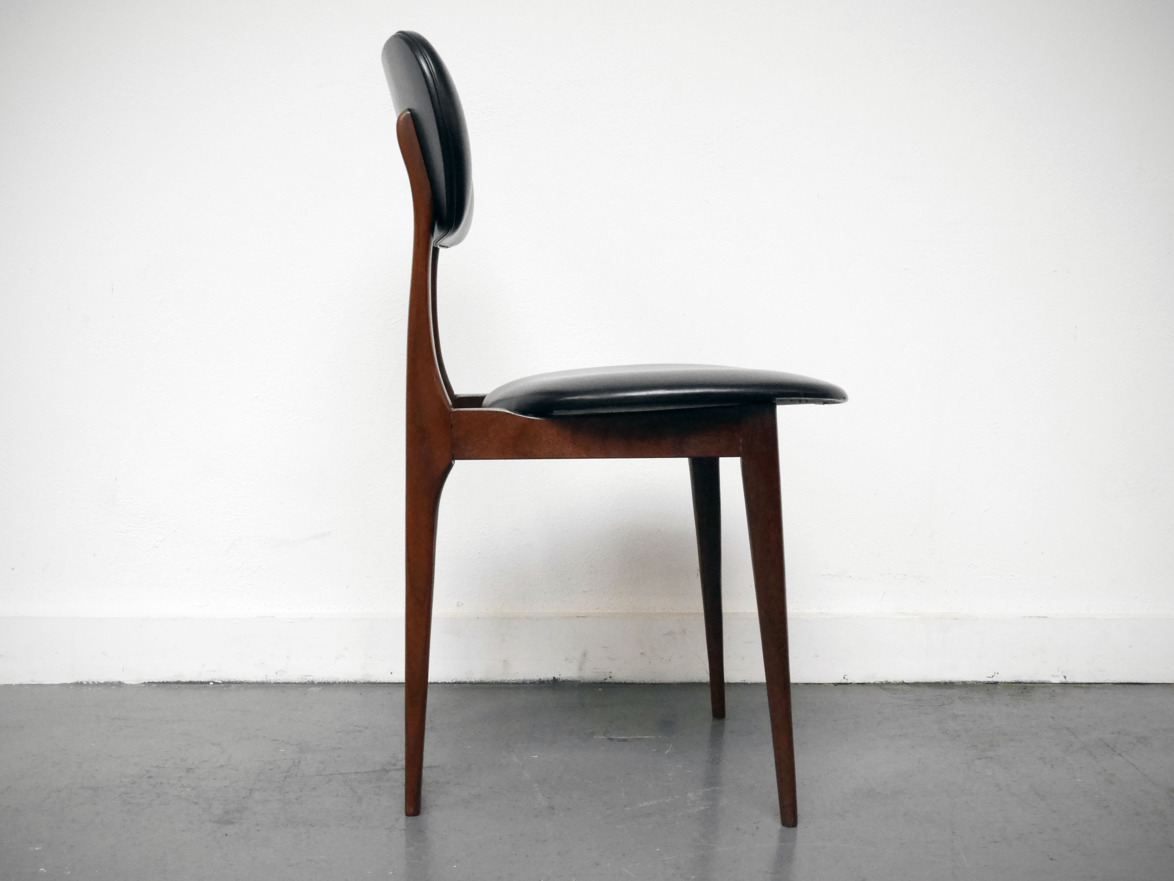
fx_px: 1357
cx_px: 587
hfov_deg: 46.8
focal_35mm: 40
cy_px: 440
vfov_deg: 36.0
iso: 3200
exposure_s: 1/10
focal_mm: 20
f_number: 14
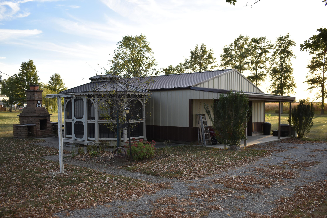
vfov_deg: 40.0
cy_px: 109
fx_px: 300
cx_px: 164
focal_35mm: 33
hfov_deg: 57.2
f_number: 5
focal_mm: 22
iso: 160
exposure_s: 1/200
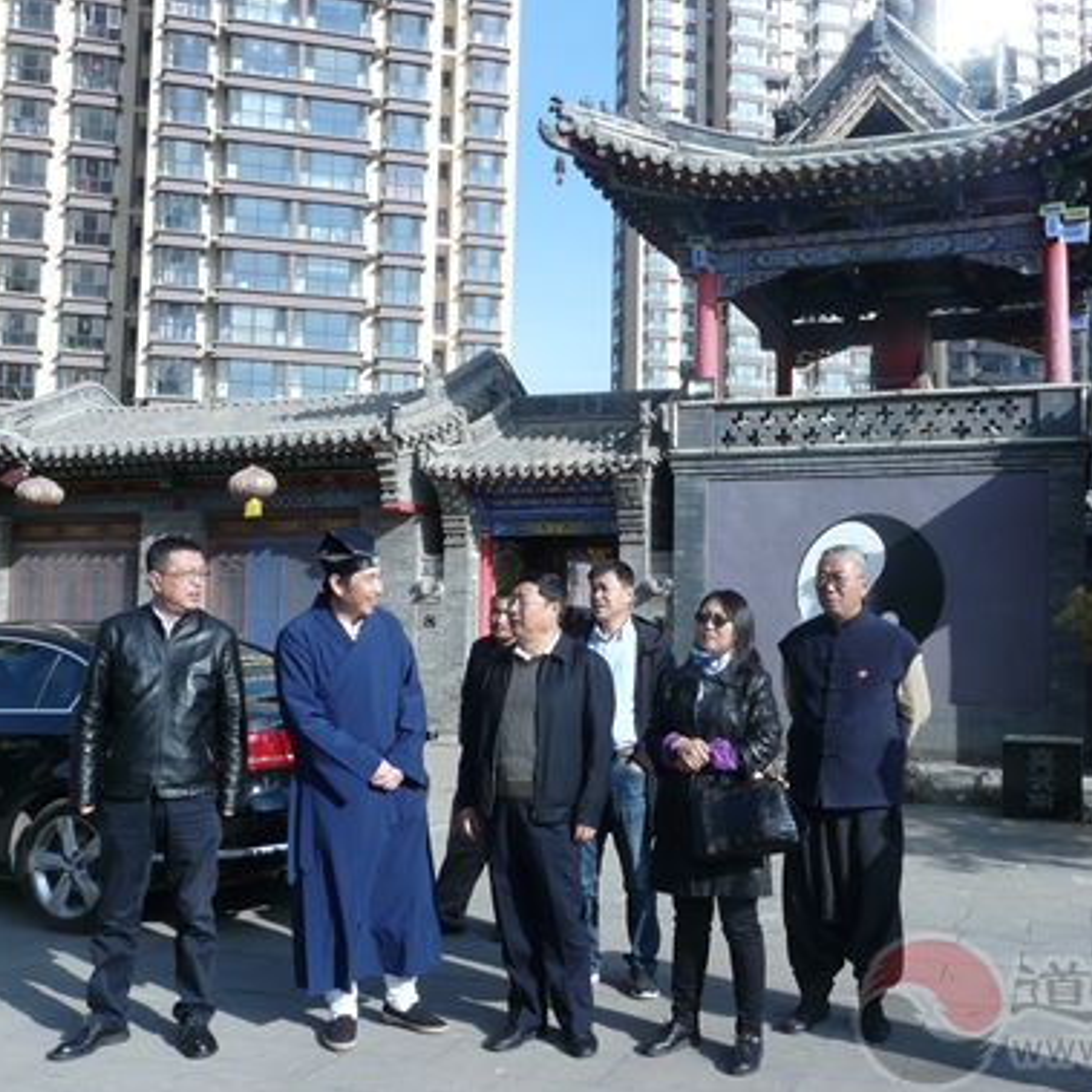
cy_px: 536
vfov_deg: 48.4
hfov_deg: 48.1
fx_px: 1213
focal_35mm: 34
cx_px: 668
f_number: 5.6
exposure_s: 1/200
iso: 100
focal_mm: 4.6
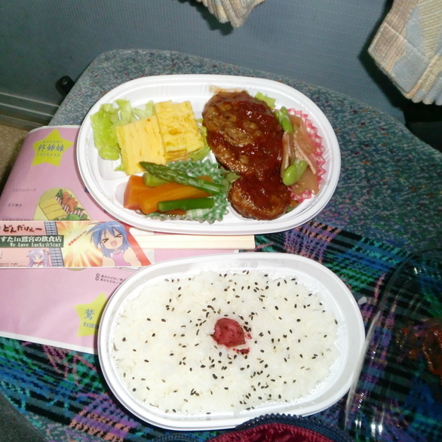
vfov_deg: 40.9
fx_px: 592
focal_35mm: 41
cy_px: 220
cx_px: 170
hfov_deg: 40.7
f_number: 2.8
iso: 400
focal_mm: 5.58
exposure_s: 1/60
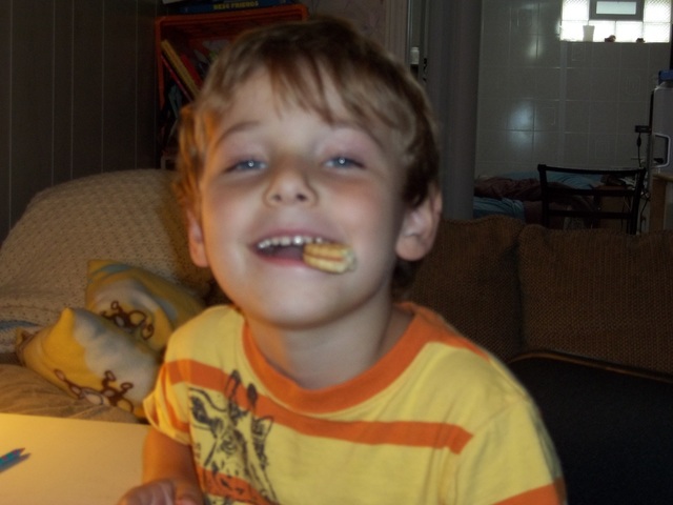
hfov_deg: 31.7
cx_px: 336
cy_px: 252
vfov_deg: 24.0
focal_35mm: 61
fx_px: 1186
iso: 160
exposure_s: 1/50
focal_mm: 11
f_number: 4.1
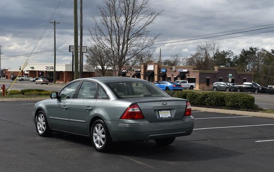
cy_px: 91
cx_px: 137
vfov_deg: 22.0
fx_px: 441
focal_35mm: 59
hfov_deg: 34.5
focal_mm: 38
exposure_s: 1/250
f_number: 8
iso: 110
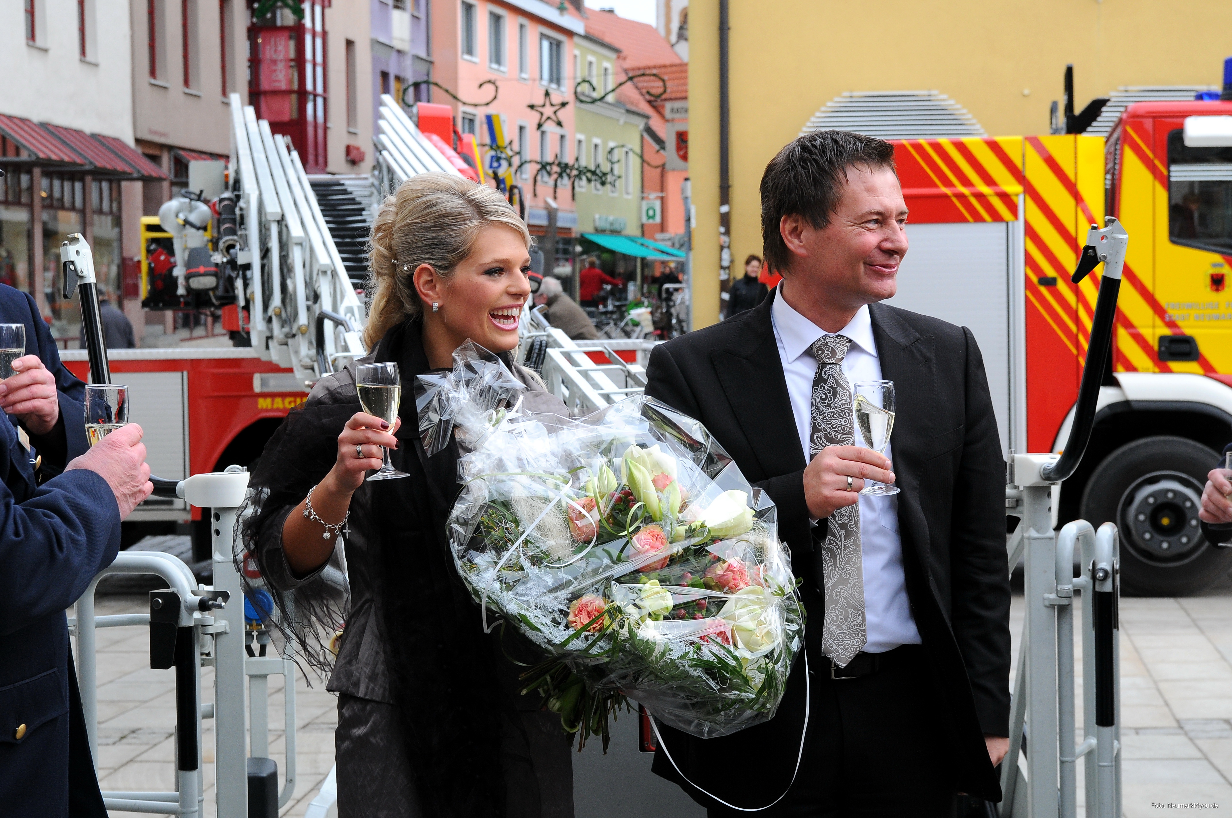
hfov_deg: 27.0
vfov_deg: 18.1
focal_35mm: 75
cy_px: 409
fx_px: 2564
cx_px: 616
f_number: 7.1
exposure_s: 1/200
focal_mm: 50
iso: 400
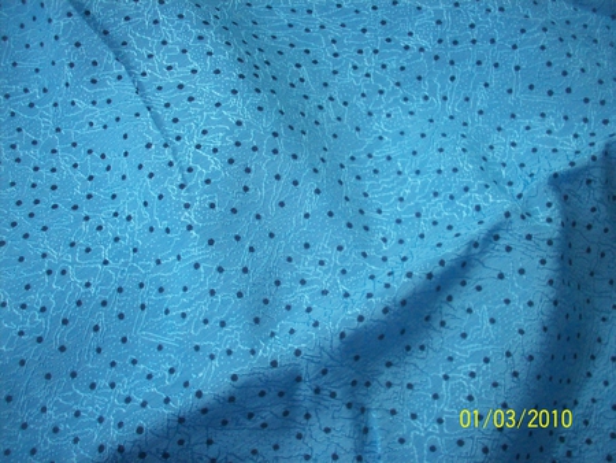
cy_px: 232
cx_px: 308
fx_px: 659
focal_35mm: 37
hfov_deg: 50.1
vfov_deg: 38.7
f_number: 2.8
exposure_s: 1/11
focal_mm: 6.2
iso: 160
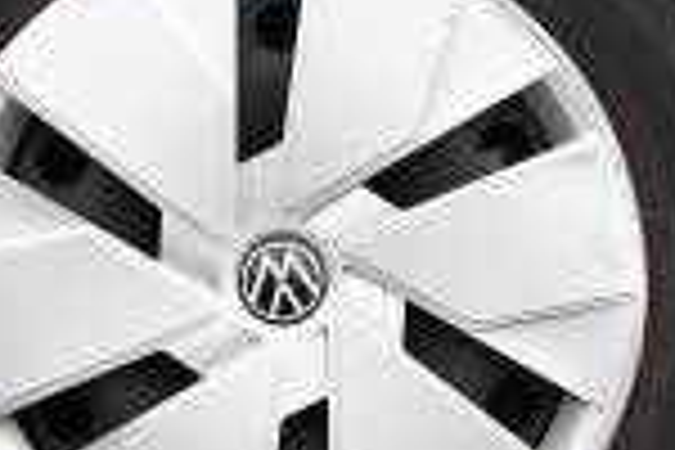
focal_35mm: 204
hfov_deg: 10.1
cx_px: 378
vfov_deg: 6.7
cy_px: 184
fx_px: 3817
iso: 125
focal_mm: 47.6
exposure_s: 1/160
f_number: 4
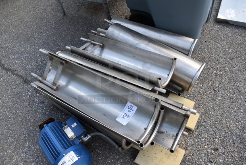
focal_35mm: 27
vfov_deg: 48.0
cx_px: 123
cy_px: 82
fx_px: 185
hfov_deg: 67.3
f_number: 6.3
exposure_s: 1/200
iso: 200
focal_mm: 18
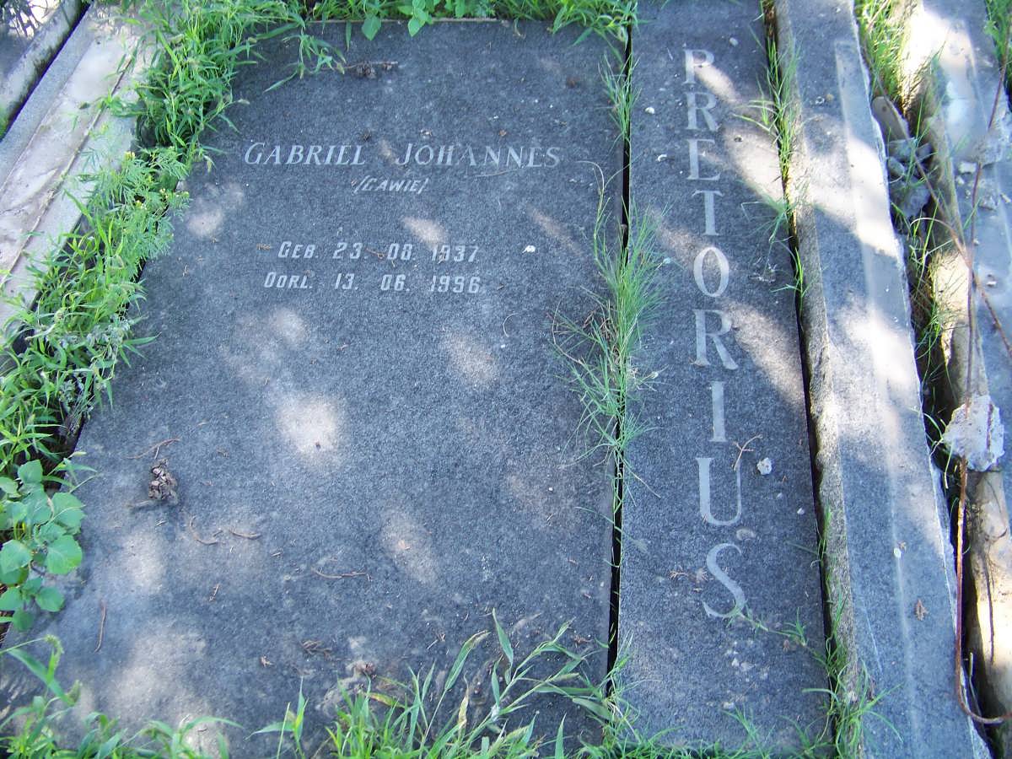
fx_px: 1052
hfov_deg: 51.4
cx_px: 506
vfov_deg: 39.7
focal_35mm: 36
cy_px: 380
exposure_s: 1/30
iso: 67
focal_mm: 5.85
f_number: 2.8
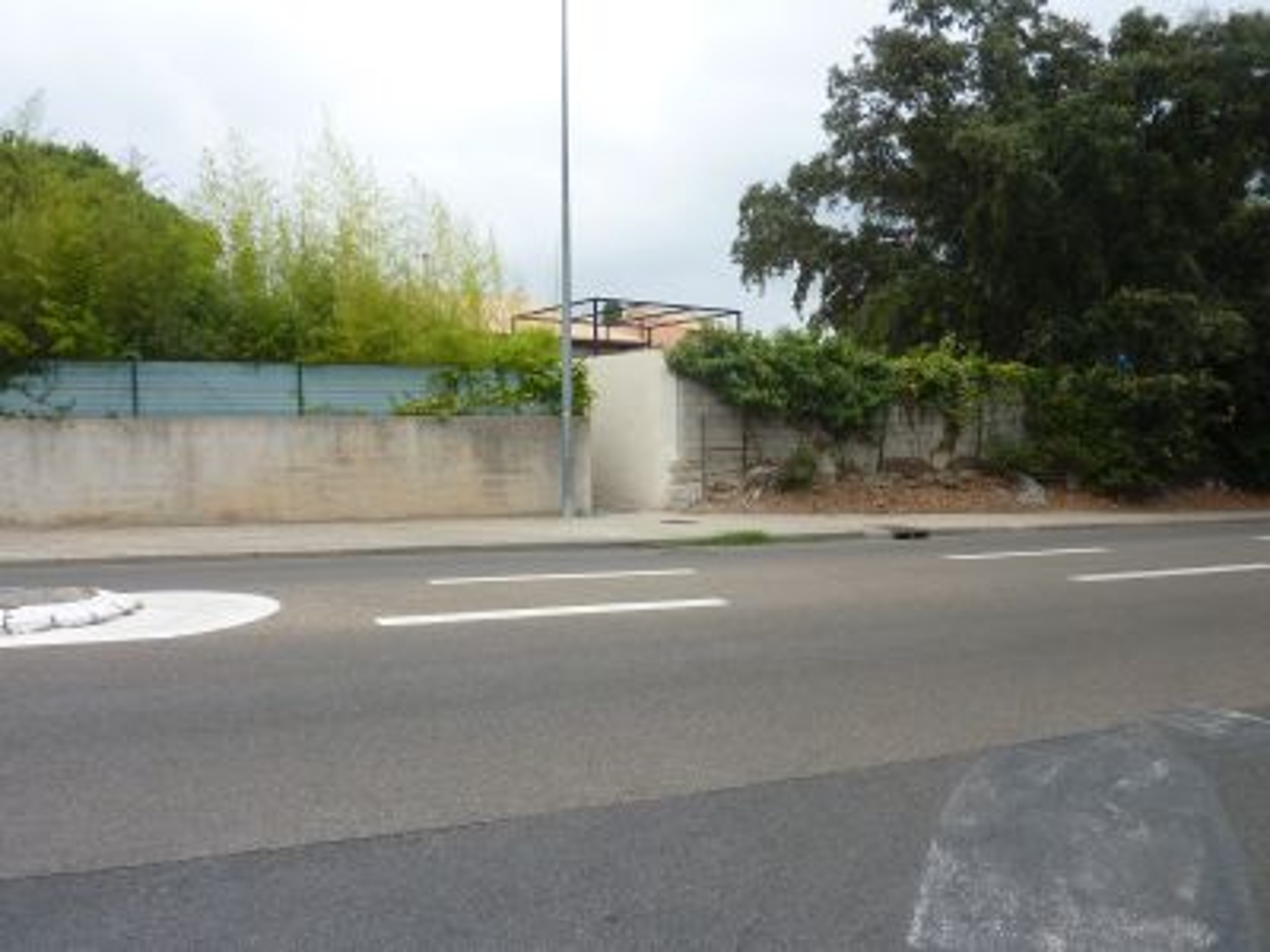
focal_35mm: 25
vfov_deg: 54.9
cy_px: 476
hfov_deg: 69.4
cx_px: 635
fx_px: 917
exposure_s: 1/200
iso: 80
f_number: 4
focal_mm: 4.1
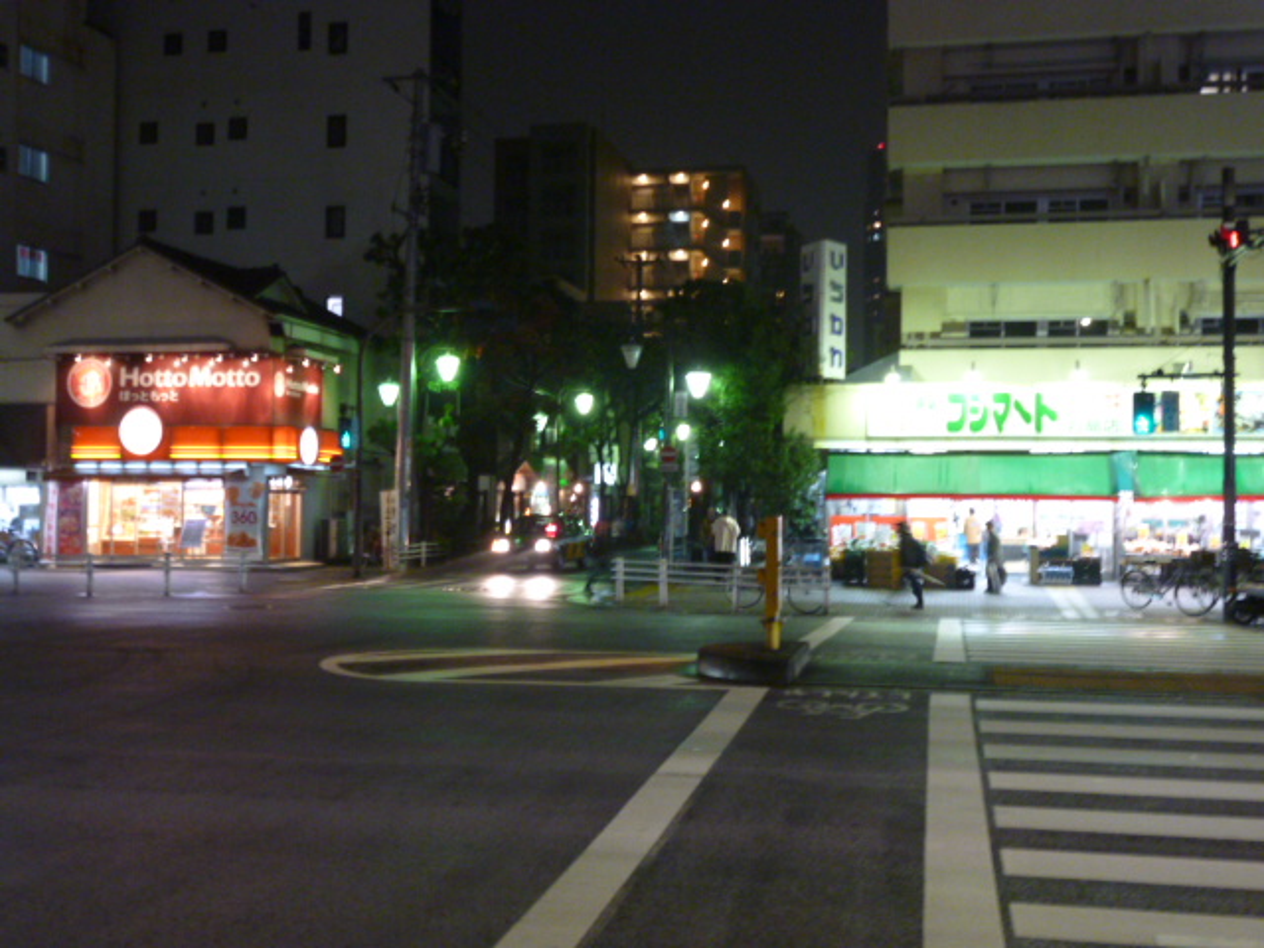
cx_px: 632
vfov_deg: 35.1
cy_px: 474
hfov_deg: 45.8
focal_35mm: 41
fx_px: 1497
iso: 400
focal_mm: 7.3
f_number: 3.7
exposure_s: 1/5
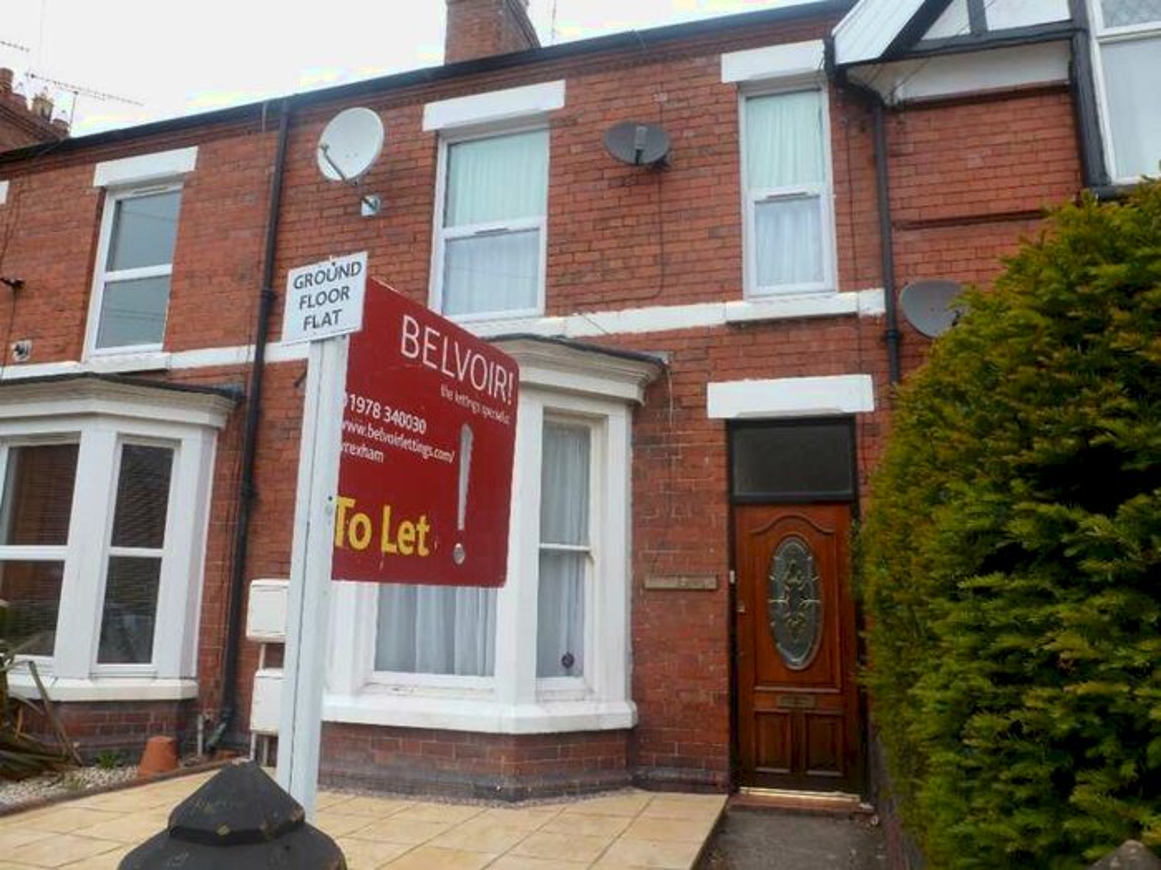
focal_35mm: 24
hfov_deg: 71.6
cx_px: 580
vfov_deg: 56.8
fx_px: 805
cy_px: 435
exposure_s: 1/200
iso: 100
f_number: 4
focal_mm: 4.3
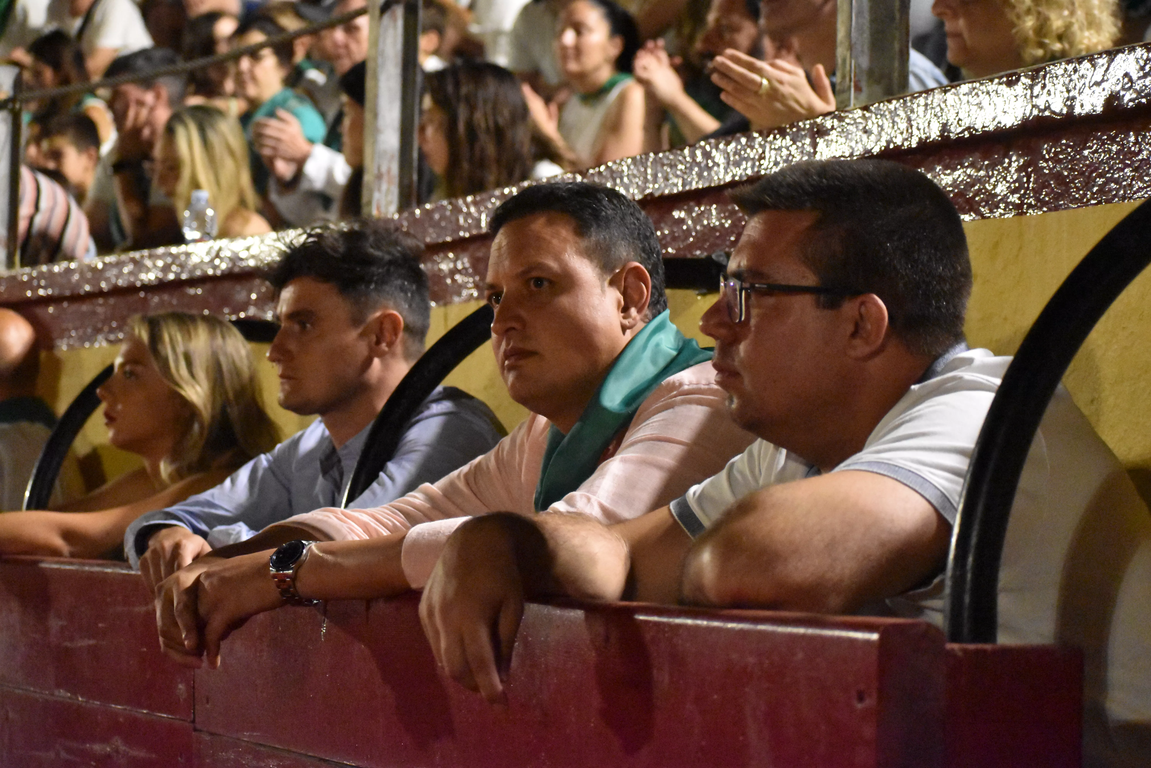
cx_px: 576
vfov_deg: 13.0
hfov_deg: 19.5
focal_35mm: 105
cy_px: 384
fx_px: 3357
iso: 12800
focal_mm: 70
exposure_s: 1/250
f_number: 4.5
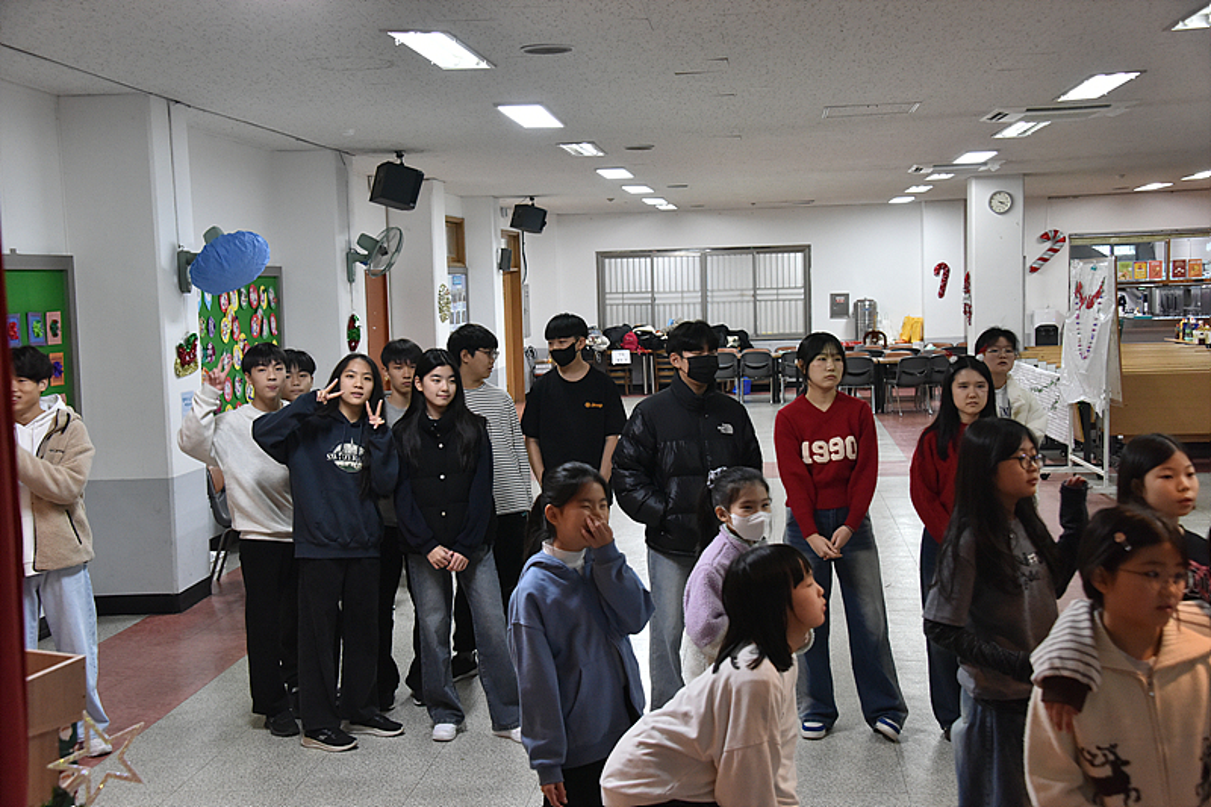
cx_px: 606
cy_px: 404
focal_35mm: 48
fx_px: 1614
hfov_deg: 41.1
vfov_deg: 28.1
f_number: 5.6
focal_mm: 48
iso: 3200
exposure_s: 1/125
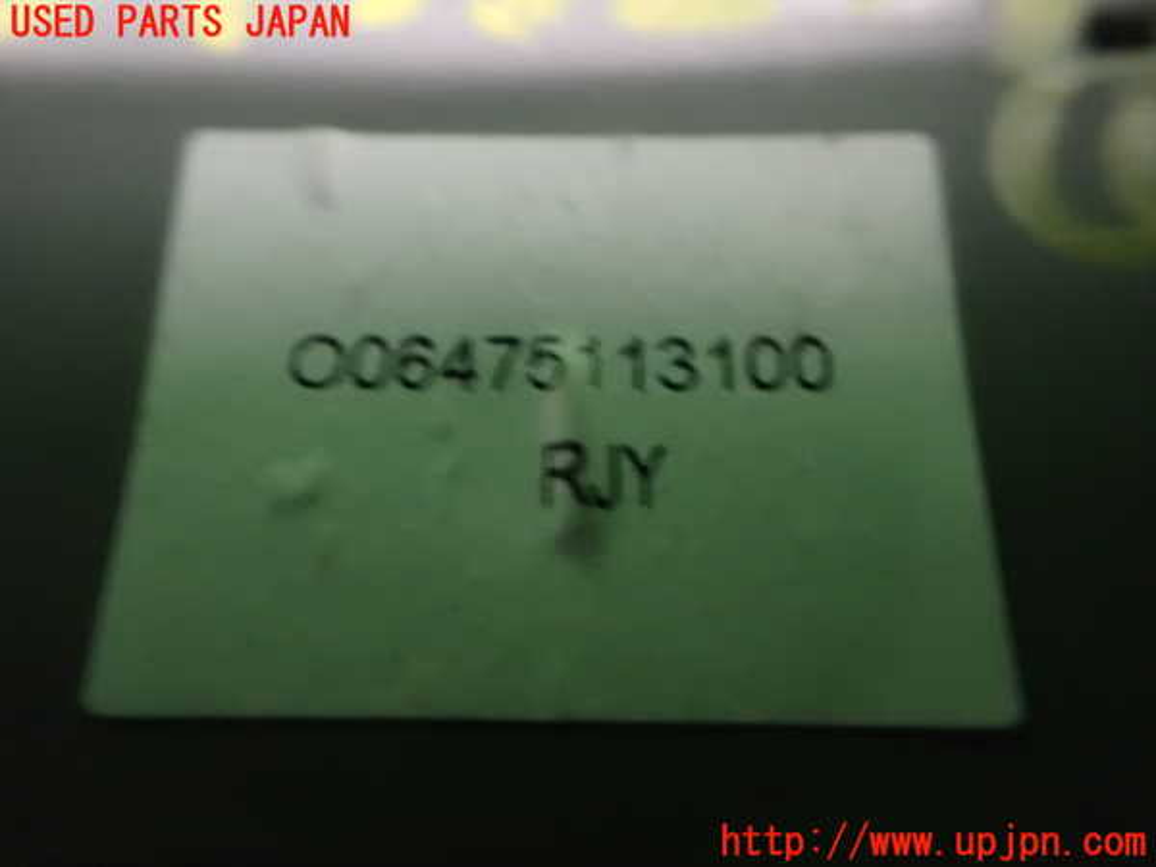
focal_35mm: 30
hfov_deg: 60.0
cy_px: 434
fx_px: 1002
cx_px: 578
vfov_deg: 46.8
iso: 1600
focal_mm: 5.4
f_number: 2.3
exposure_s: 1/15
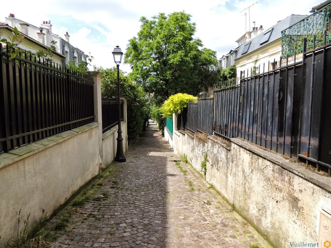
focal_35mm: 24
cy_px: 124
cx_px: 166
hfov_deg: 71.6
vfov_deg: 56.8
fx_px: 229
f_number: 3
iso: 100
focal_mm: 4.3
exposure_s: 1/800
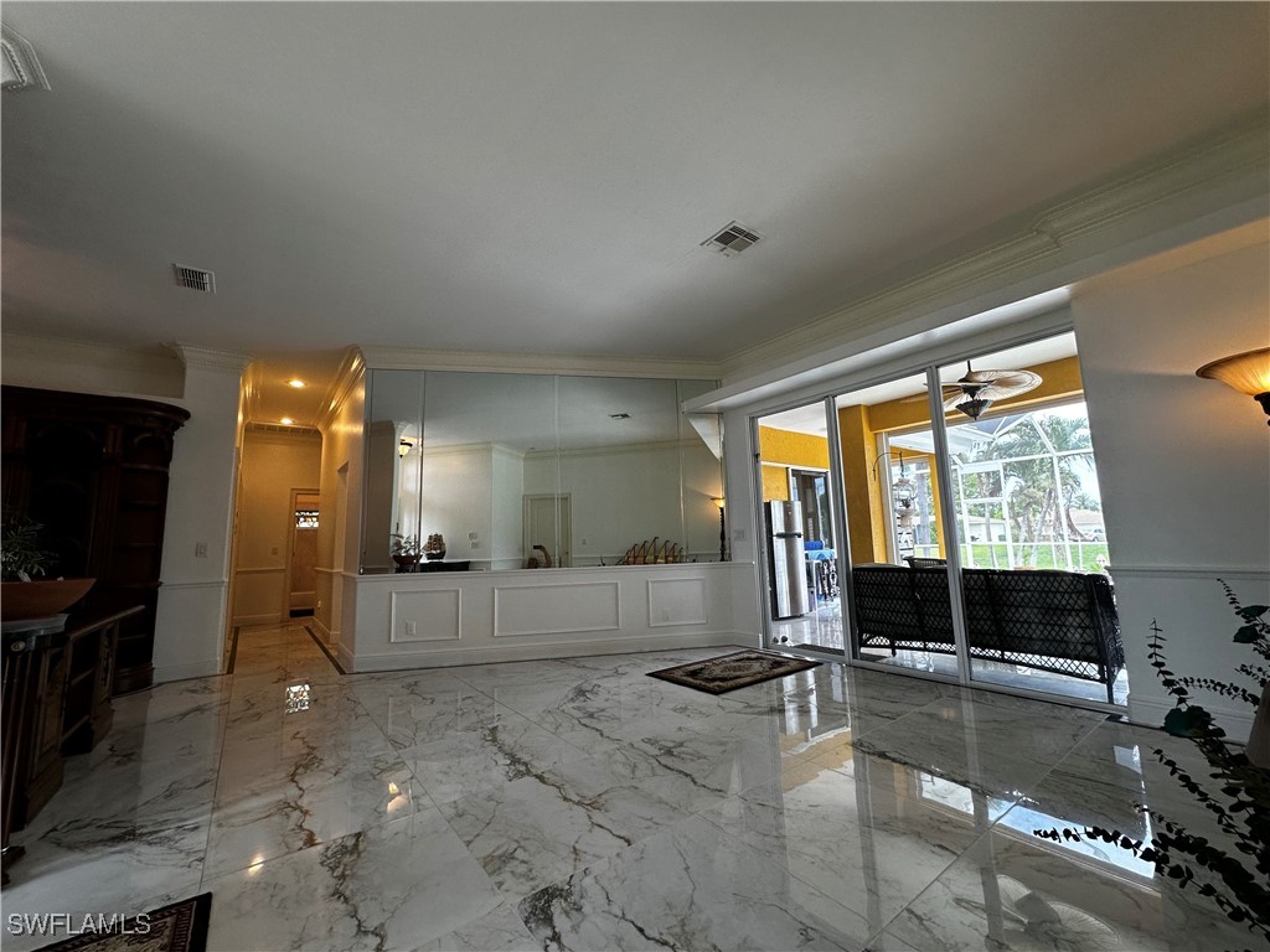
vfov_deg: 85.7
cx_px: 635
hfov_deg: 102.1
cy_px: 476
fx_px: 514
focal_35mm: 14
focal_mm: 2.22
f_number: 2.2
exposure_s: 1/120
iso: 64
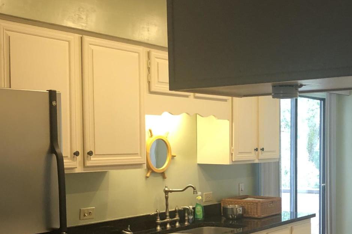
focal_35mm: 62
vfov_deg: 21.6
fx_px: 606
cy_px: 188
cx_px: 263
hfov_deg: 31.8
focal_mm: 3.99
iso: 40
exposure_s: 1/17
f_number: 1.8
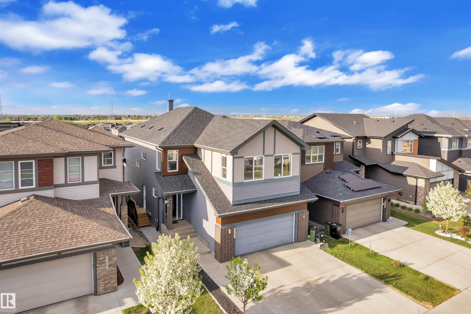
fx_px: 288
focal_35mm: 22
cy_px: 157
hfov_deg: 78.6
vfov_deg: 57.2
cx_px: 236
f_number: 2.8
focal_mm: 8.38
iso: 110
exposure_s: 1/1250
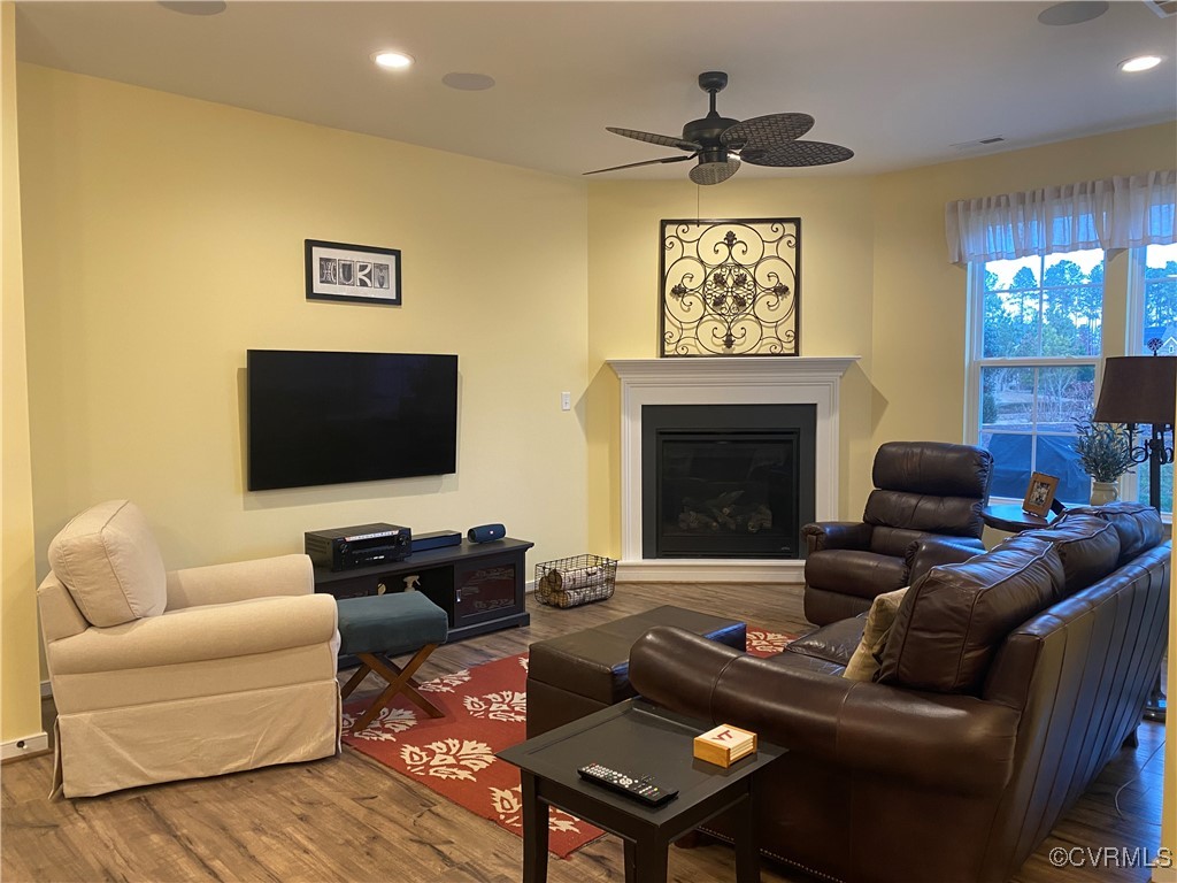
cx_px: 588
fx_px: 884
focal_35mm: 26
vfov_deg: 53.1
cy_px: 442
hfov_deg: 67.3
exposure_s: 1/60
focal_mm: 4.25
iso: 200
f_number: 1.8
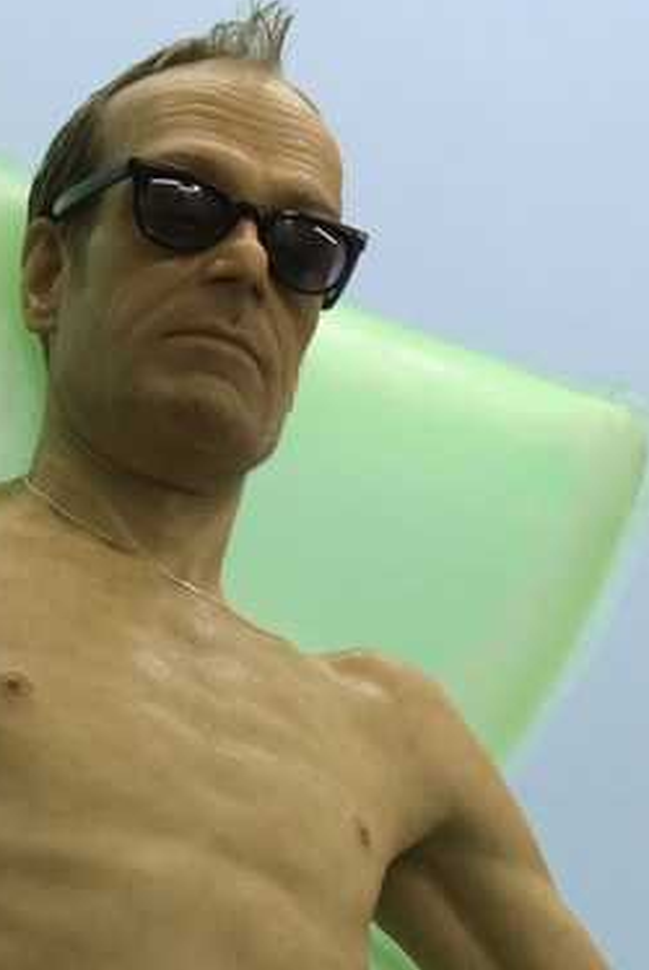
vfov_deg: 9.2
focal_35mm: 215
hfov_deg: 6.4
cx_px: -158
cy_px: 1712
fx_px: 5804
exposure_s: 1/2.5
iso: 100
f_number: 8
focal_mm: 35
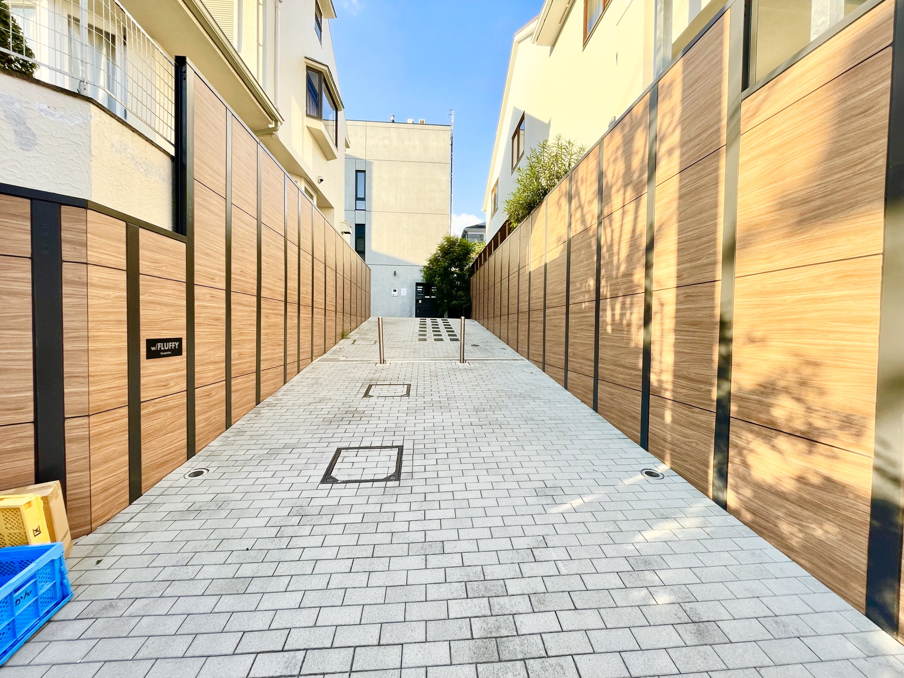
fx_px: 366
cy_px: 339
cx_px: 452
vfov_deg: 85.7
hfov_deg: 102.1
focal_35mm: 14
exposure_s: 1/154
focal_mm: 1.55
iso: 25
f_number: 2.4
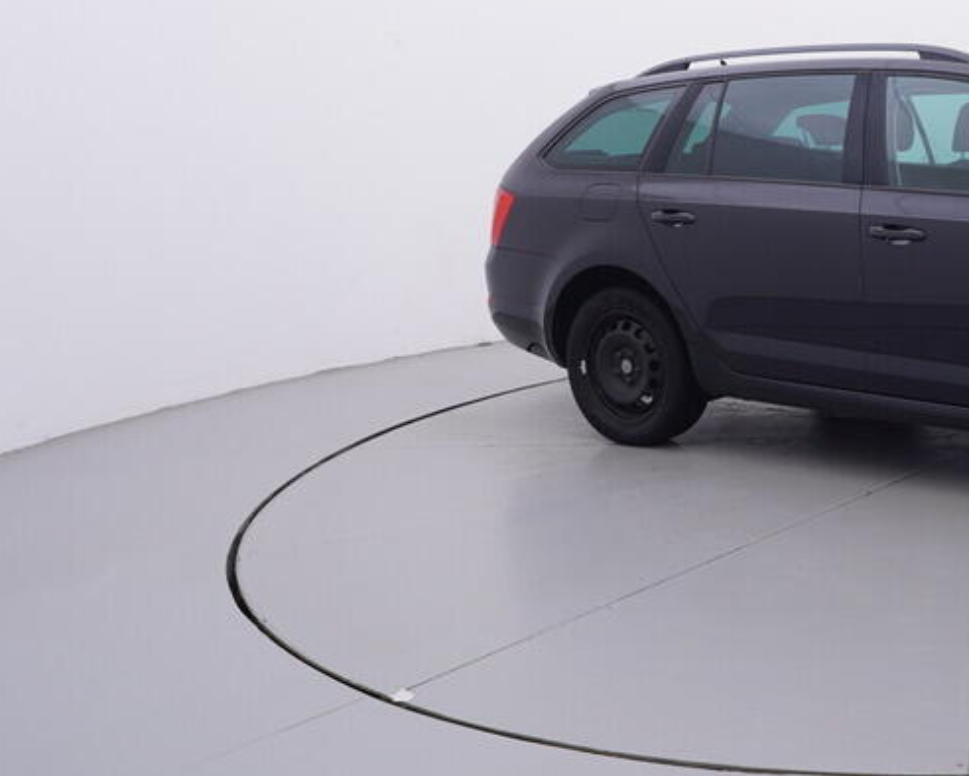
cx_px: 999
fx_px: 1262
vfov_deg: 33.9
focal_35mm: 44
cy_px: 272
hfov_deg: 37.0
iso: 200
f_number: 5
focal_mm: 15
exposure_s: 1/80
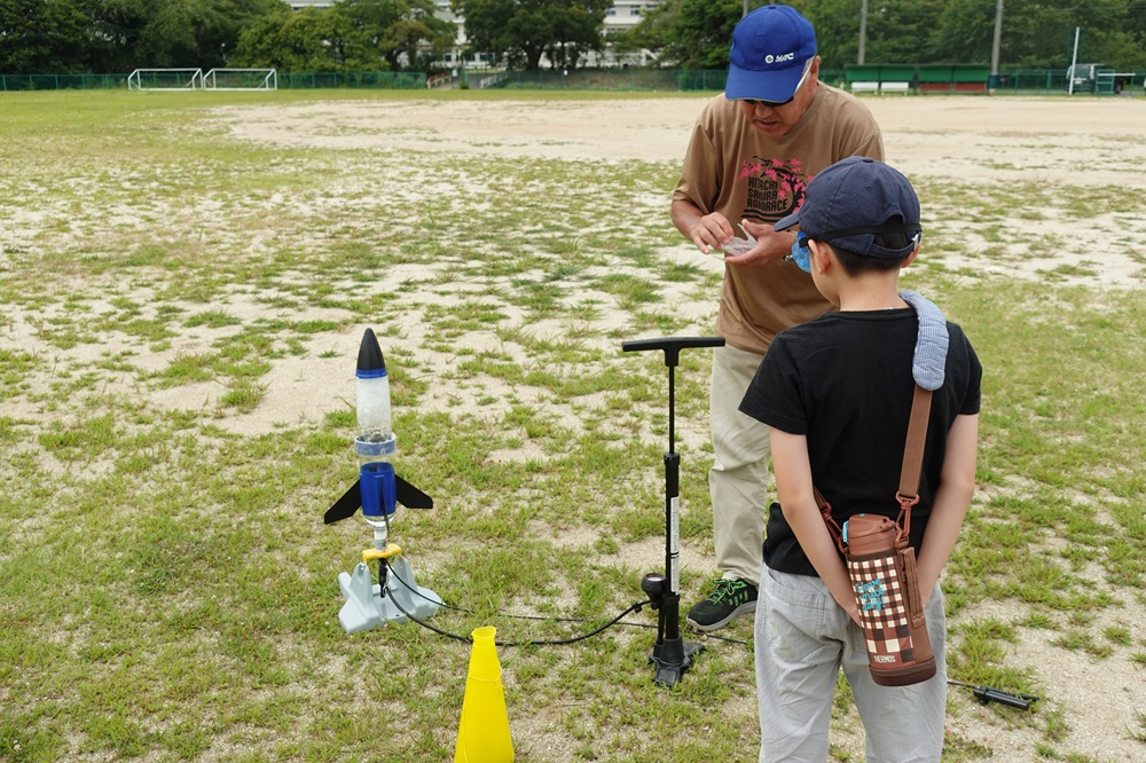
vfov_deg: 38.9
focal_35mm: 34
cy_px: 382
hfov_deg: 55.8
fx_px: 1082
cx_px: 573
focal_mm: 13.24
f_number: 4
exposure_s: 1/500
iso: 125
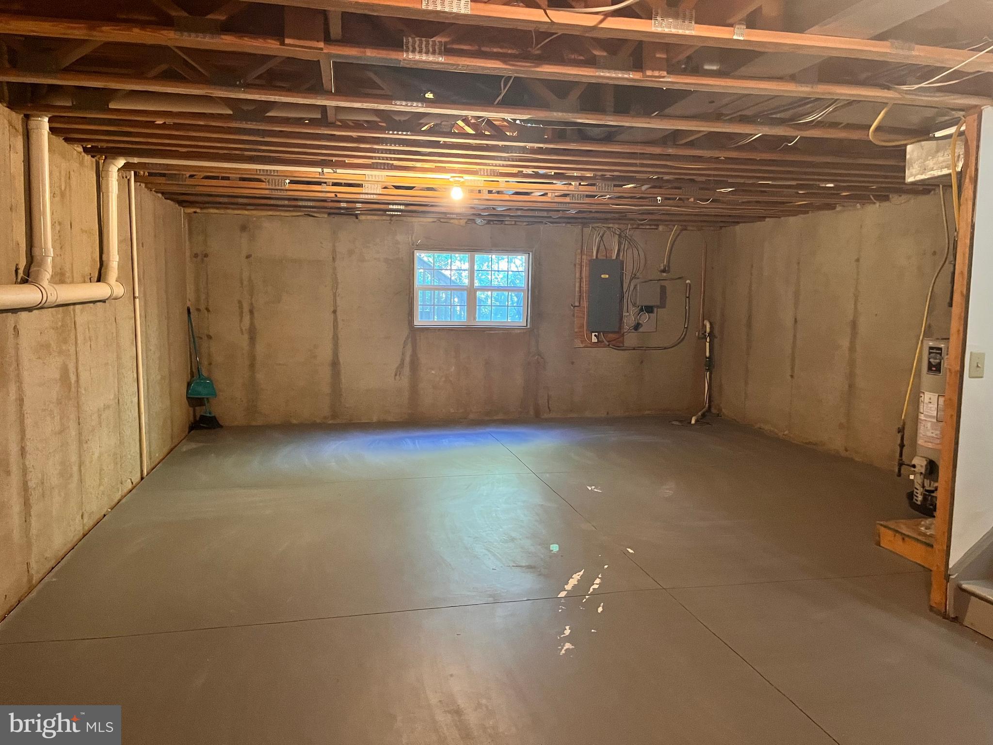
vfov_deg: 53.1
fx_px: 746
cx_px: 496
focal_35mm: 26
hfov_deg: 67.3
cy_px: 372
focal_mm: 5.1
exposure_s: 1/40
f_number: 1.6
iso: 500
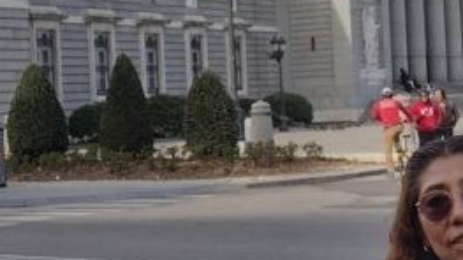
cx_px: 134
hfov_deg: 17.6
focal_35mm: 121
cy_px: 97
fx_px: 1486
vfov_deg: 10.0
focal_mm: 4.71
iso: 100
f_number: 1.7
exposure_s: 1/1443
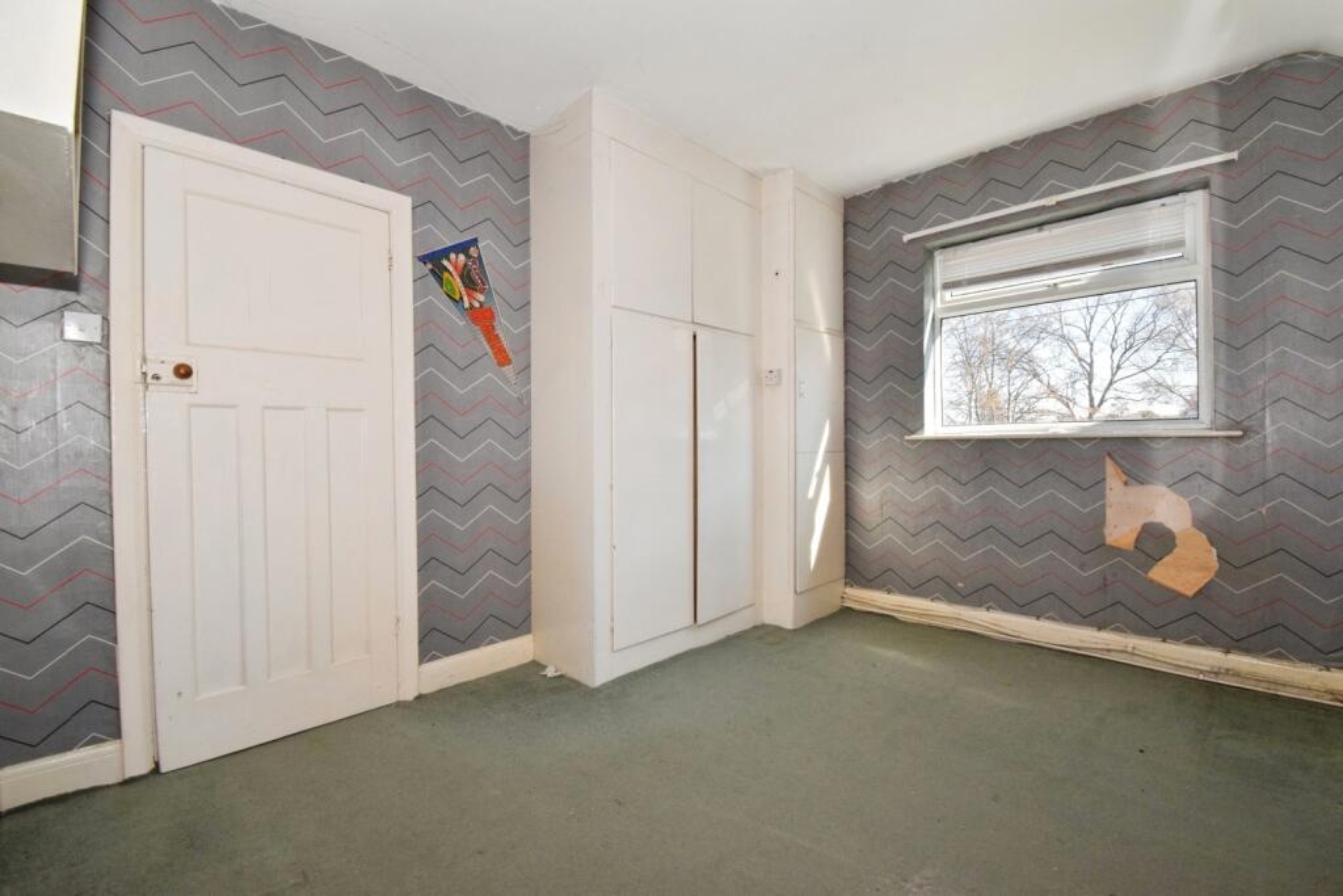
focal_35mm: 15
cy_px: 448
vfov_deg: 77.3
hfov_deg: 100.4
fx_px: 560
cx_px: 672
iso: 1000
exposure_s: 1/60
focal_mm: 10
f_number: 18
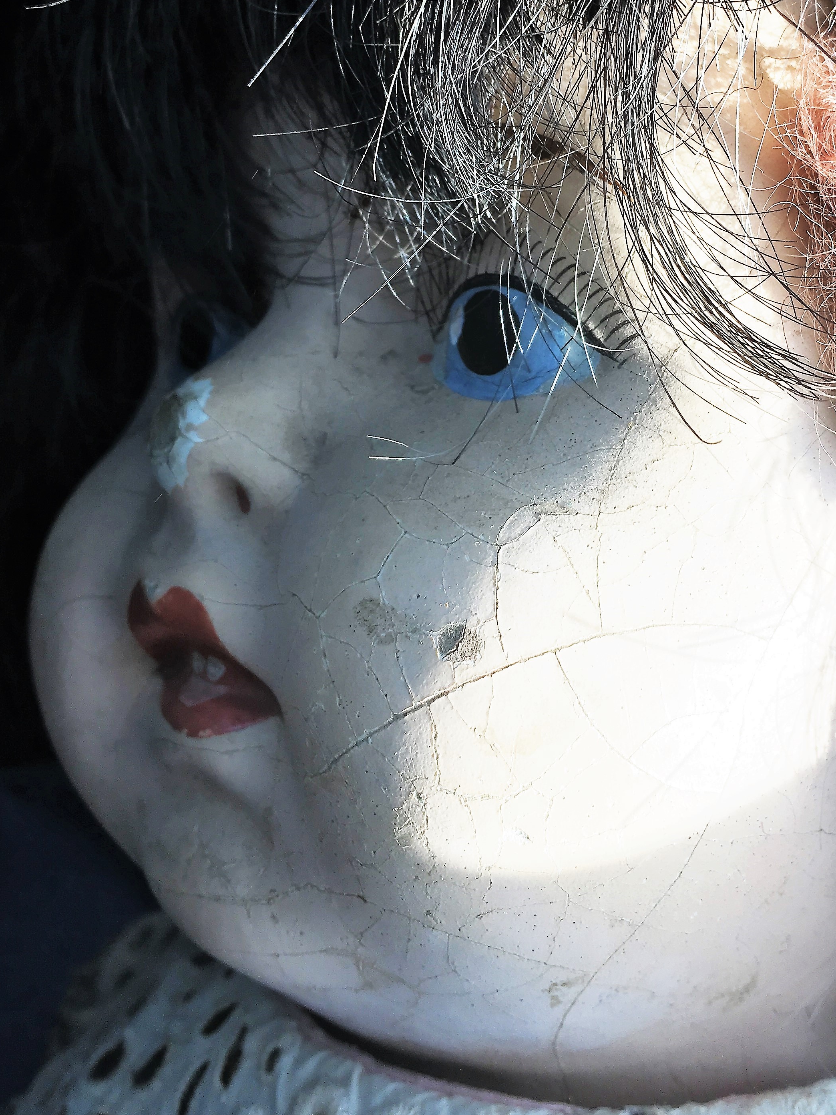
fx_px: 1352
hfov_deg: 34.0
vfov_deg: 44.0
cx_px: 572
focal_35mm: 42
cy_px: 354
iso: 25
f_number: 2.2
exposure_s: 1/180
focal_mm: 4.15
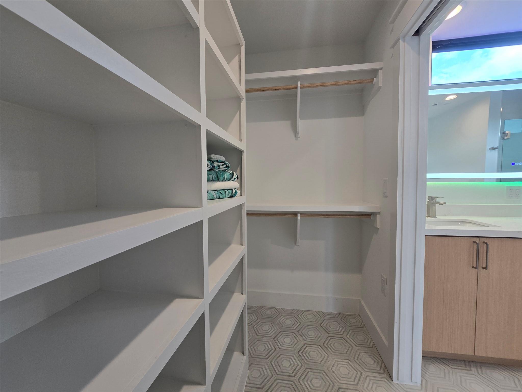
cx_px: 261
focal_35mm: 13
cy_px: 196
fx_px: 196
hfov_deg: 106.2
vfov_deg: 89.9
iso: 50
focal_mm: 2.2
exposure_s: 1/60
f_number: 2.2
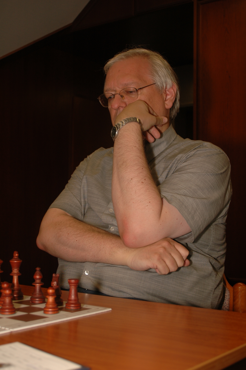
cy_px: 185
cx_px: 123
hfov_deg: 26.4
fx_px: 524
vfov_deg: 38.9
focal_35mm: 51
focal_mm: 34
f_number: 4.8
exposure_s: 1/60
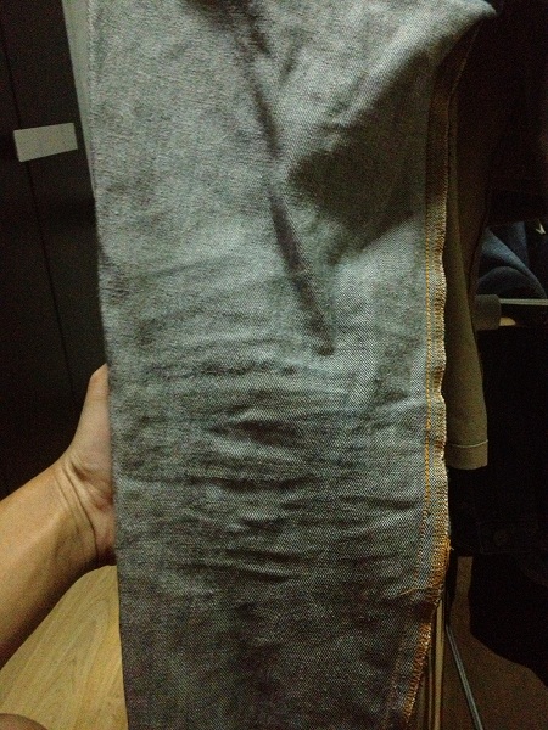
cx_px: 274
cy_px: 365
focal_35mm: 35
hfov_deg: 40.7
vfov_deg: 52.6
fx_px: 739
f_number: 2.4
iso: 800
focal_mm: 4.28
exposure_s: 1/17
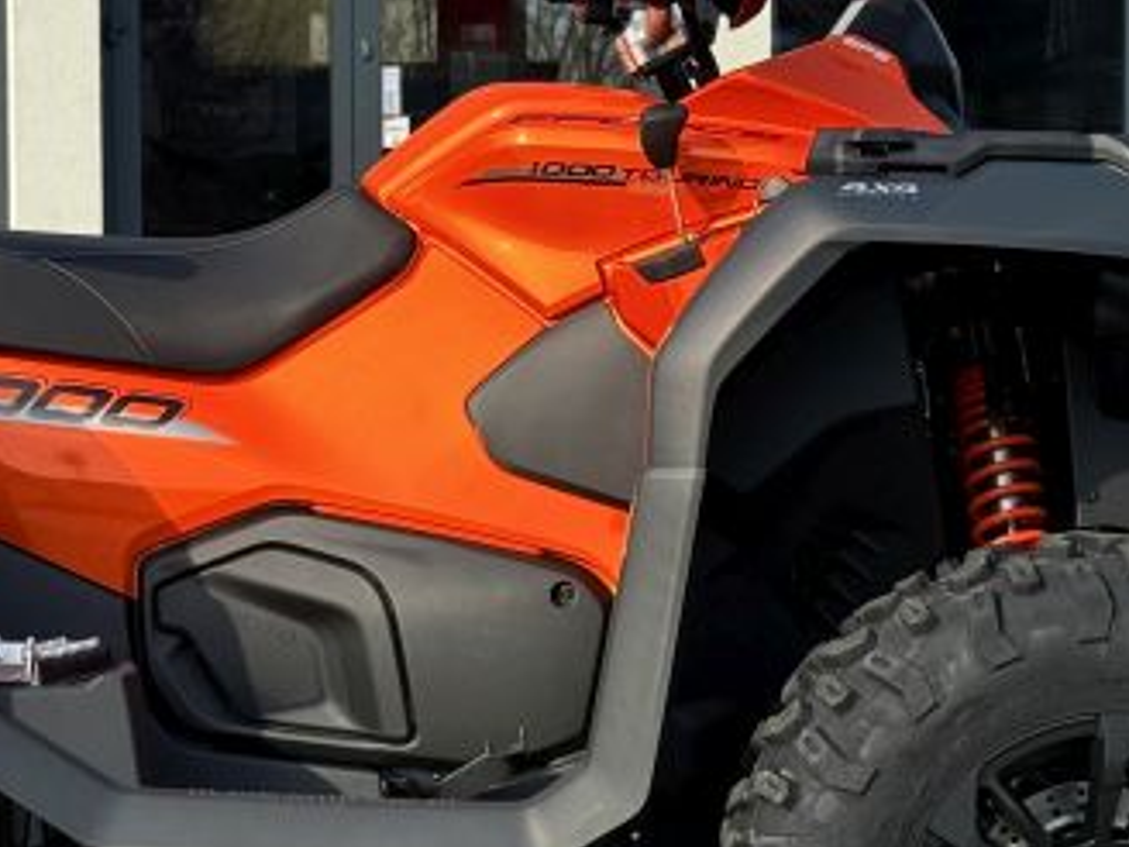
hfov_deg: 16.7
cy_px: 424
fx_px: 3816
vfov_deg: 12.7
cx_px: 268
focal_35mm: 117
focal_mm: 6.76
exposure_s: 1/3096
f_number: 1.78
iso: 64
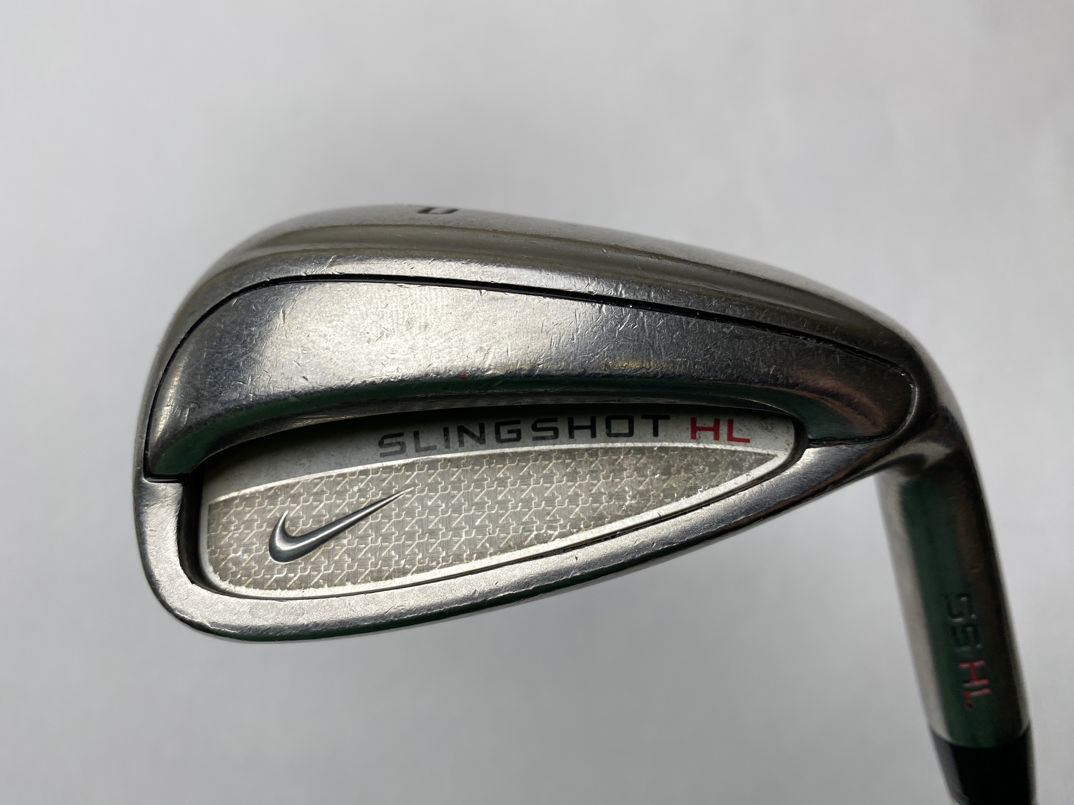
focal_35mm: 26
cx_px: 537
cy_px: 402
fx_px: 807
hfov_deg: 67.3
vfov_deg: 53.1
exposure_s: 1/458
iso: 32
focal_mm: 4.25
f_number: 1.8
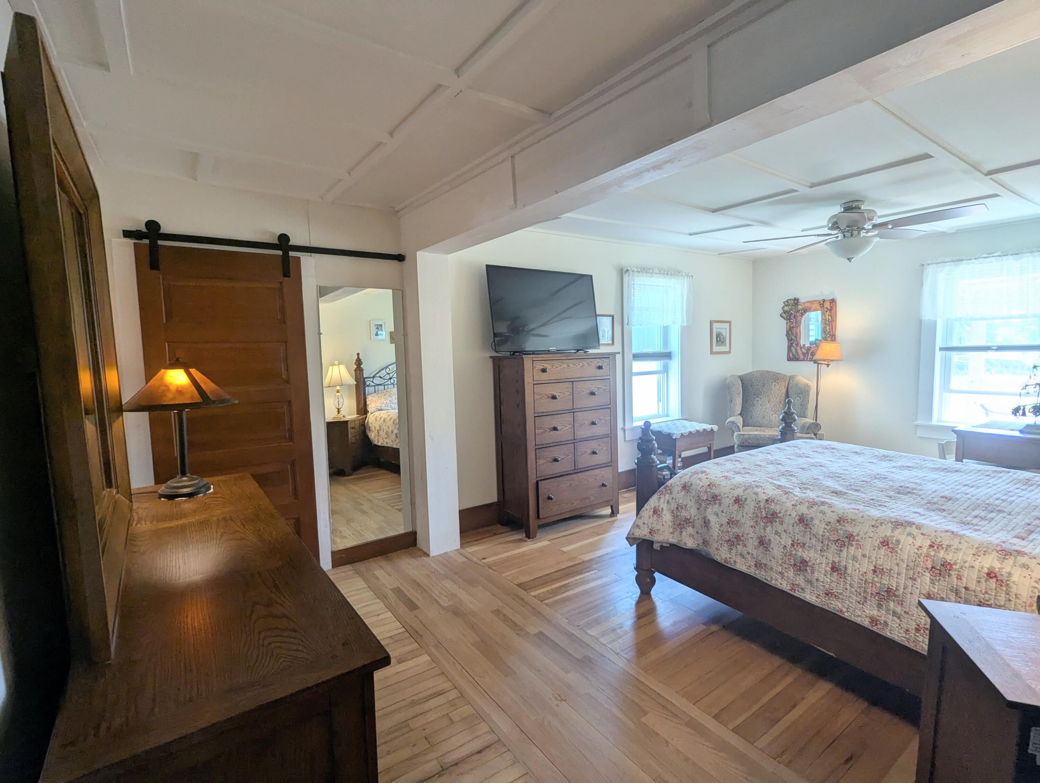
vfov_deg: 78.2
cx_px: 520
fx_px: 481
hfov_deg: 94.4
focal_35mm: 16
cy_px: 392
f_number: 2.2
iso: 92
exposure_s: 1/60
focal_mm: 2.35
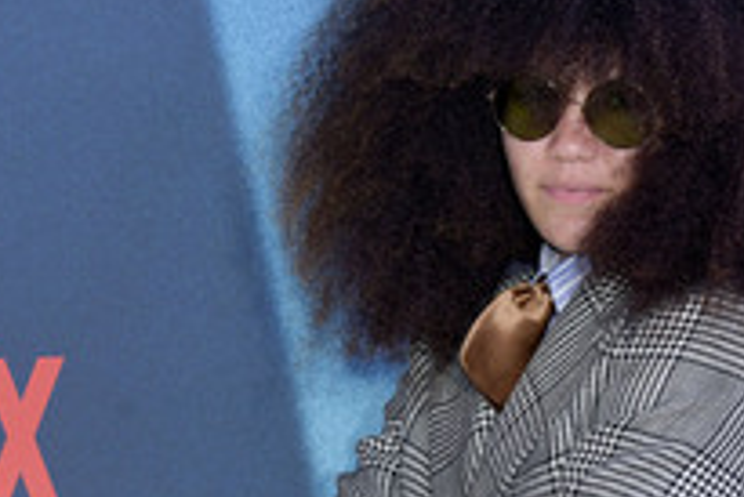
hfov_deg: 7.6
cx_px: 735
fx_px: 5542
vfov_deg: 5.1
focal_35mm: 268
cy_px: 326
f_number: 7.1
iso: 1250
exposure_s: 1/200
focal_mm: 122
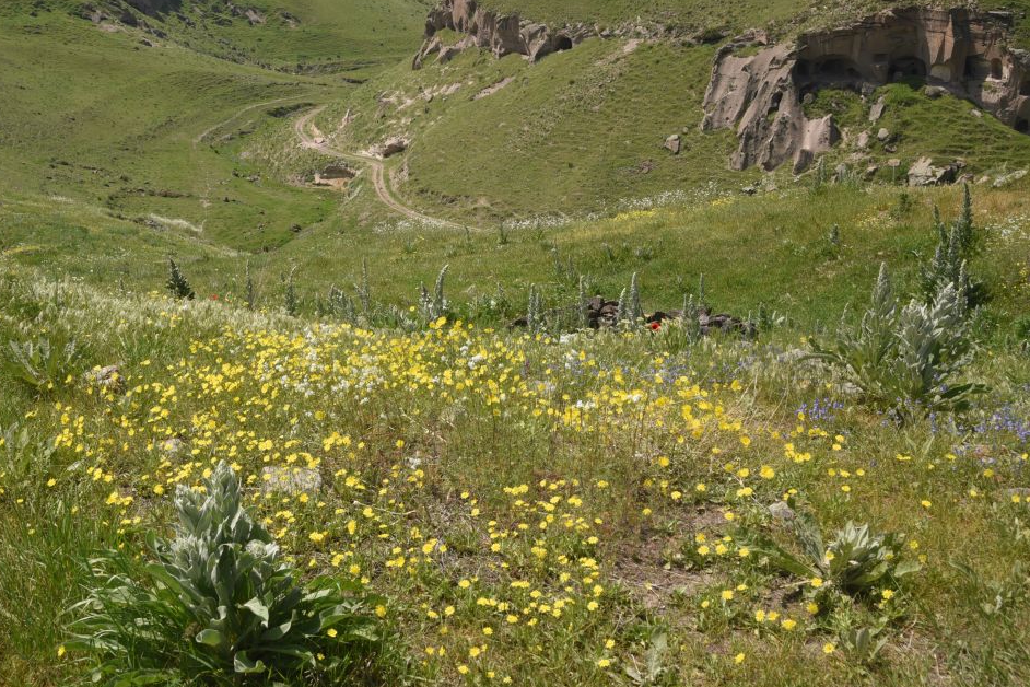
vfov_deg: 19.7
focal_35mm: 69
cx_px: 418
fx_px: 1974
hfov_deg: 29.2
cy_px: 259
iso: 125
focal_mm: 50
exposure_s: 1/125
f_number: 13
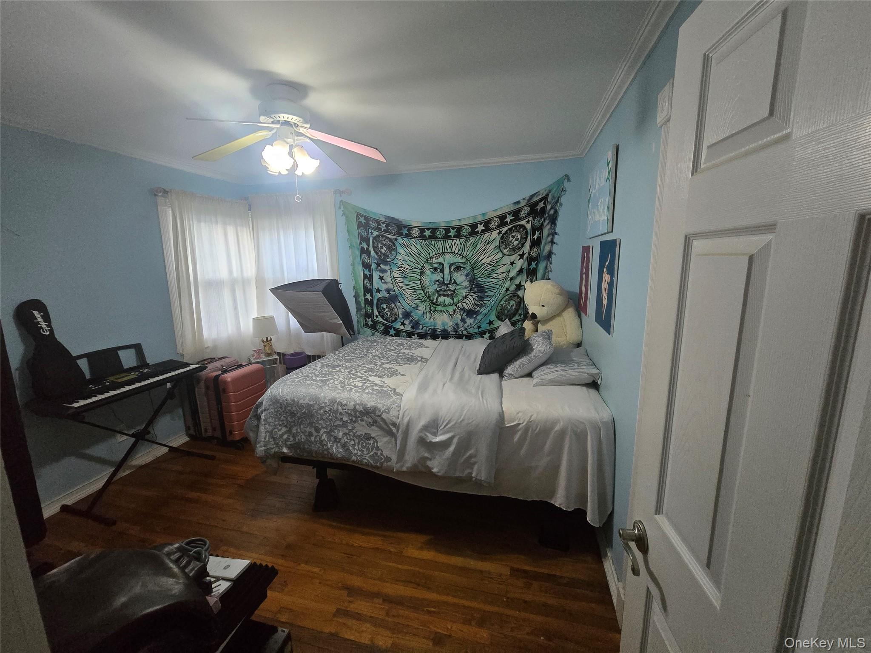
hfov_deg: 106.2
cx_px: 436
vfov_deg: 89.9
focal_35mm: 13
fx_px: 327
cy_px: 326
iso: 1000
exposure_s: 1/60
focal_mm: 2.2
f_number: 2.2
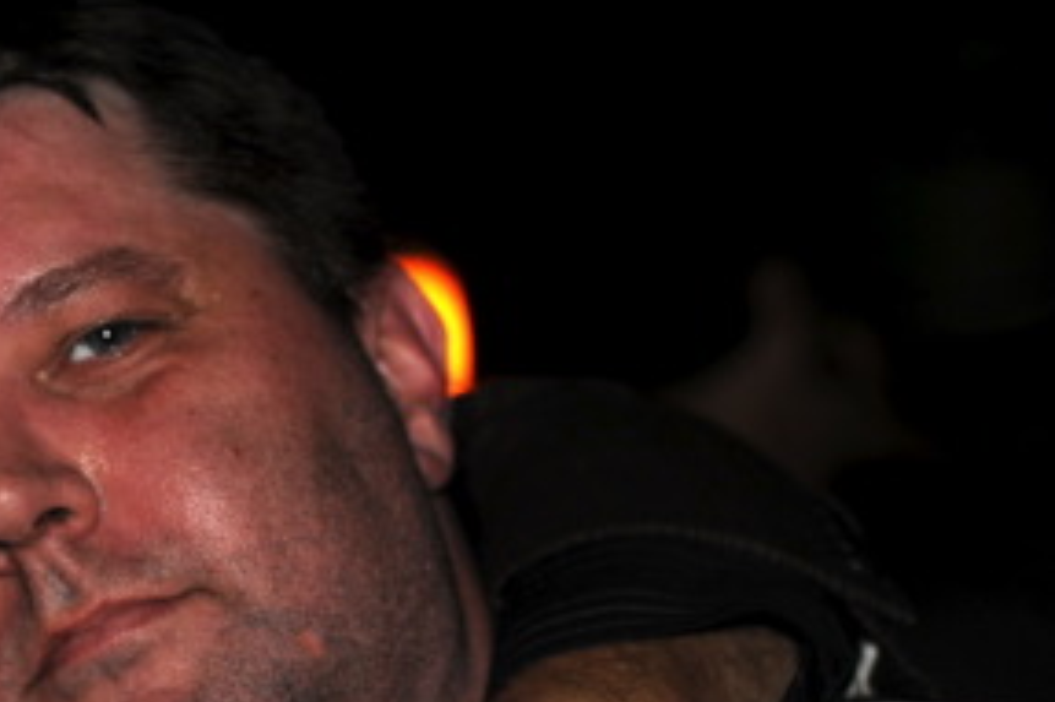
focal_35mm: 150
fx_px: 4393
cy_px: 327
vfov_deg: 9.1
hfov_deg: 13.2
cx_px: -312
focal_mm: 50
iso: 200
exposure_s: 1/30
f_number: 3.5
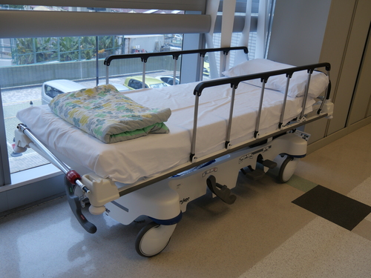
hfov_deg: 54.0
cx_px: 186
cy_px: 139
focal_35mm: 34
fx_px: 364
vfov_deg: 41.8
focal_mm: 17
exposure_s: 1/125
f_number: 3.7
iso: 200
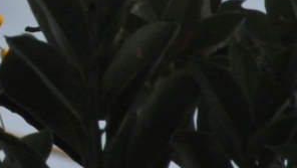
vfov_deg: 0.4
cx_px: -136
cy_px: -83
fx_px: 23154
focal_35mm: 2938
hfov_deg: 0.7
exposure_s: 1/320
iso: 1600
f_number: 18
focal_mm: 300
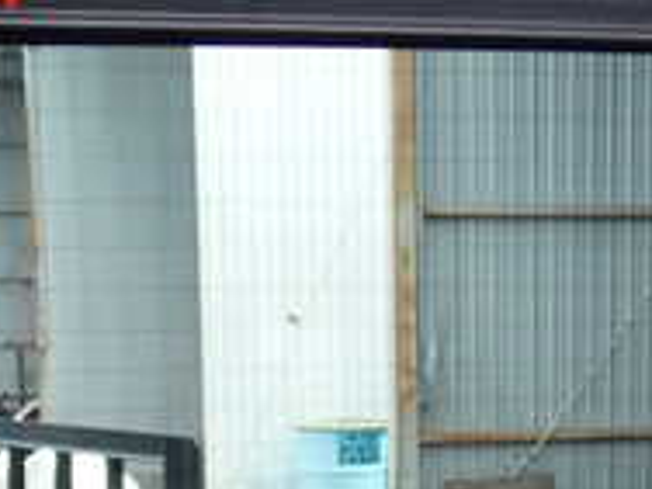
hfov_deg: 17.1
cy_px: 721
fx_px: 2166
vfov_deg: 12.3
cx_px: 430
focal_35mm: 115
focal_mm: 6.37
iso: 200
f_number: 2.5
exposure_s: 1/50
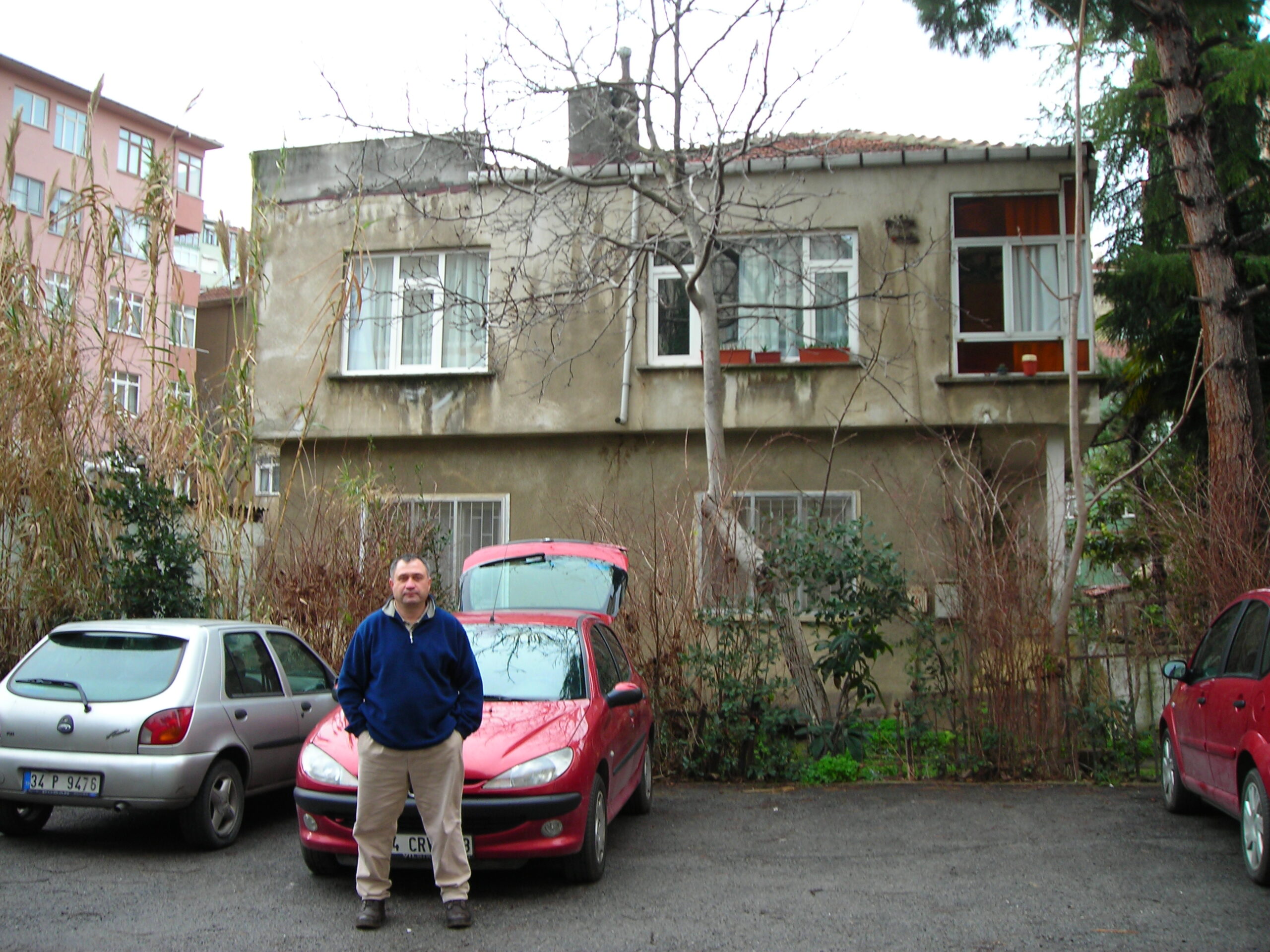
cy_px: 476
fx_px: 1394
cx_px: 635
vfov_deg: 37.7
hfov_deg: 49.0
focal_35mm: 38
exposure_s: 1/38.7
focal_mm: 6.3
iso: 50
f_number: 3.2
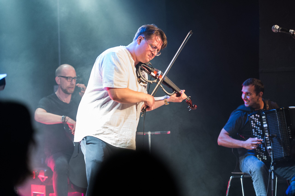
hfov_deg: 17.1
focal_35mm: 120
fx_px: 983
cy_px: 98
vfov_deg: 11.4
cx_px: 148
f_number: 2.8
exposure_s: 1/160
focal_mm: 120
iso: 3200
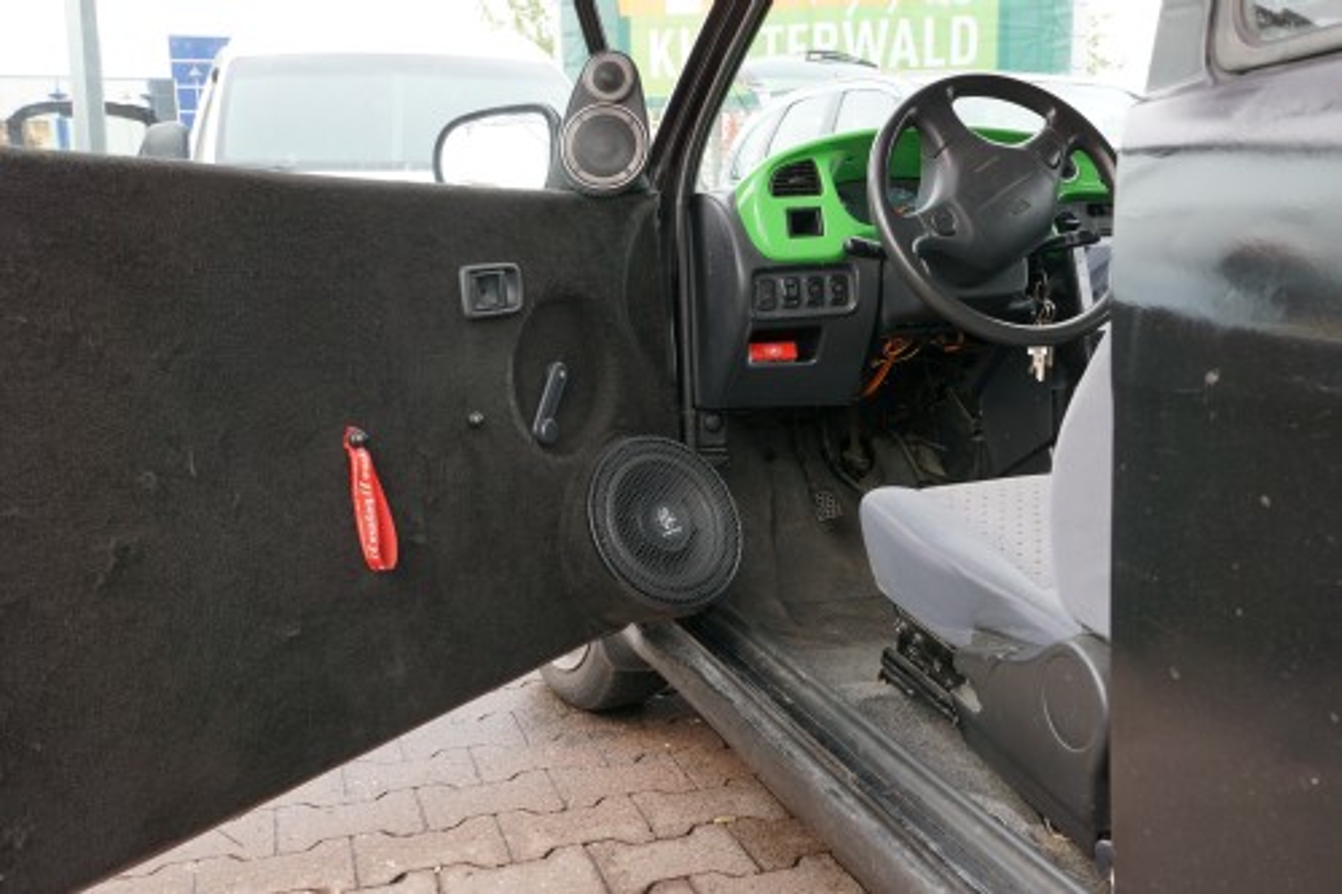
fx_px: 1230
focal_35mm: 33
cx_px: 671
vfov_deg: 39.9
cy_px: 447
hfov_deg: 57.2
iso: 200
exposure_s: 1/40
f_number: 7.1
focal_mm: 22
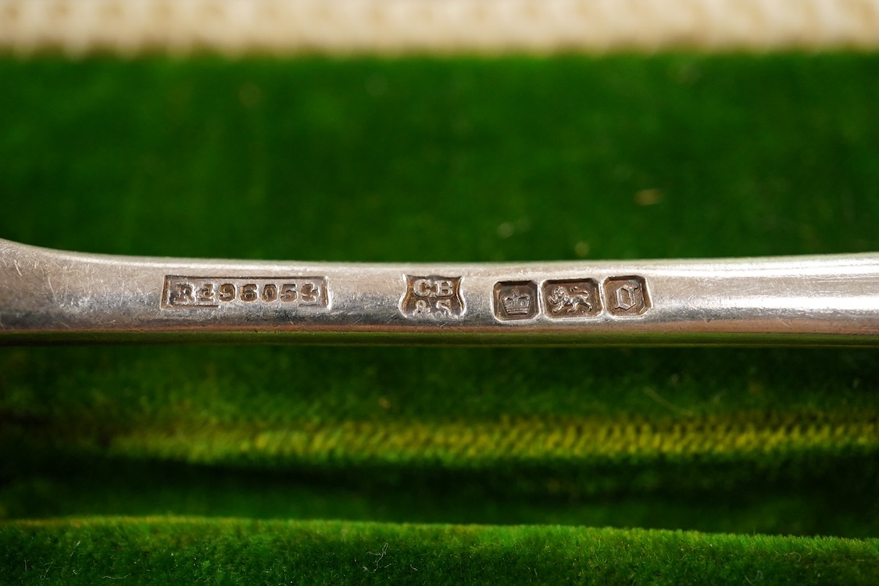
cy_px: 293
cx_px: 440
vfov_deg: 29.9
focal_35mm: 45
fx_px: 1099
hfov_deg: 43.6
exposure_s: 1/250
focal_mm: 30
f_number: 7.1
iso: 2500
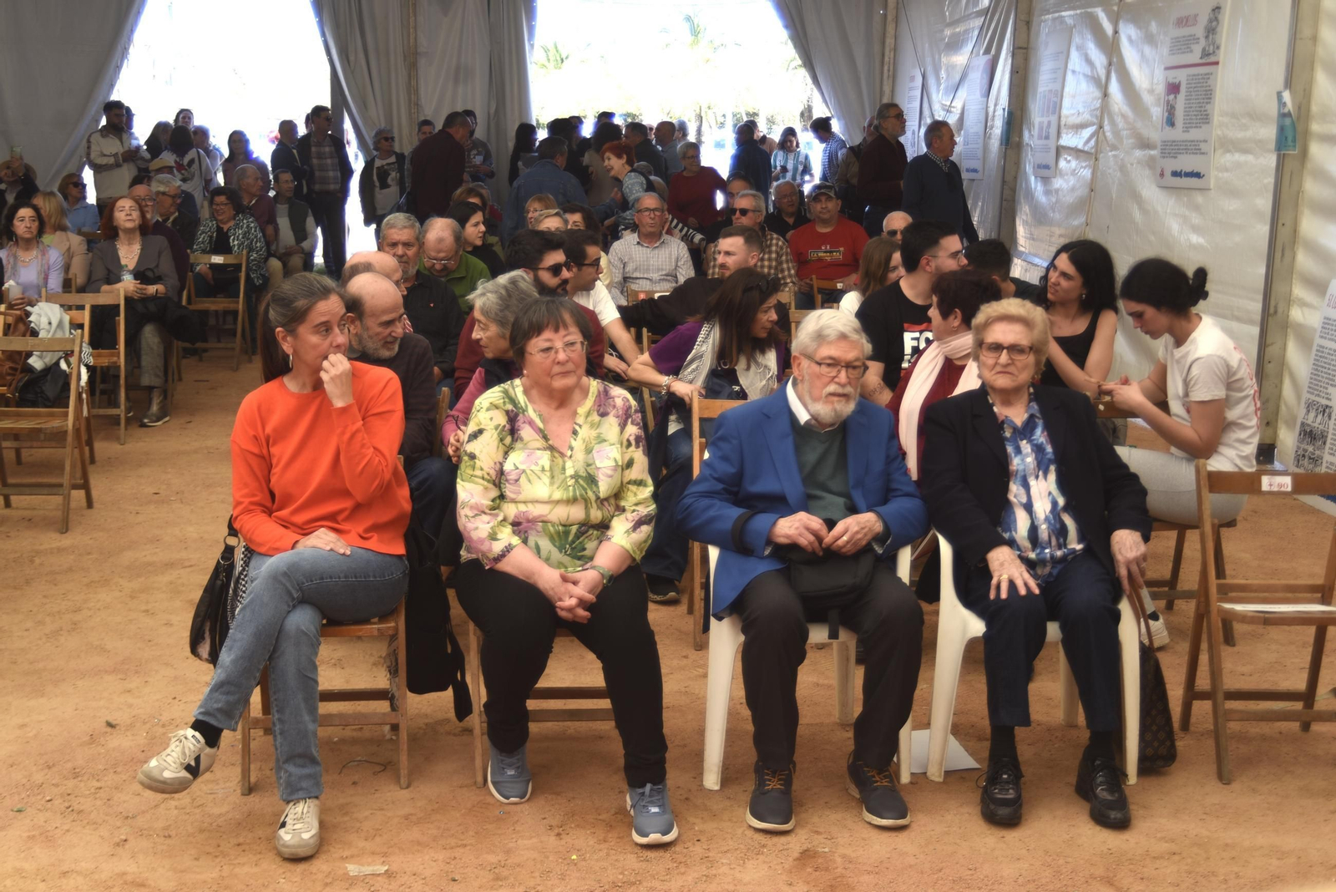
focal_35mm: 48
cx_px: 668
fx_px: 1782
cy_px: 446
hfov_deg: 41.1
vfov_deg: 28.1
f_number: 4.2
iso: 110
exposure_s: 1/160
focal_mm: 48
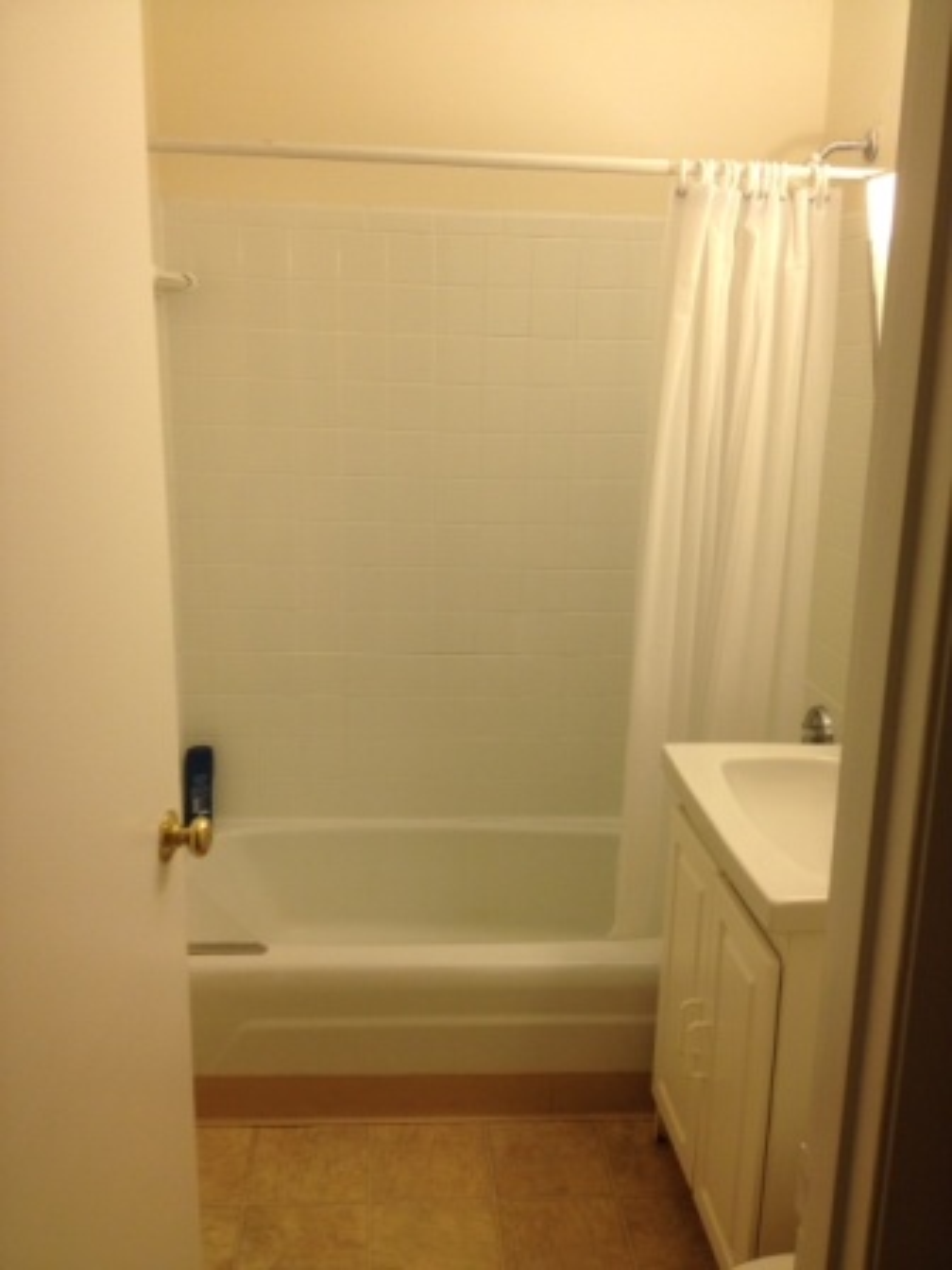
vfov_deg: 52.6
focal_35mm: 35
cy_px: 635
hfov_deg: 40.7
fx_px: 1283
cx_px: 476
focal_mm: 4.28
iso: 50
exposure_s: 1/24
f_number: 2.4
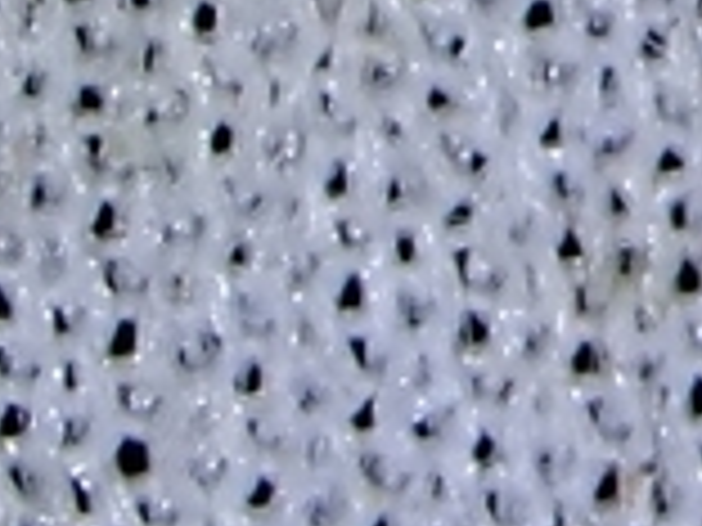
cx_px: 1998
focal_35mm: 733
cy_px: -1315
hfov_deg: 2.7
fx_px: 14865
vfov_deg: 2.0
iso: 100
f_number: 6.3
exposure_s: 1/500
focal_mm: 18
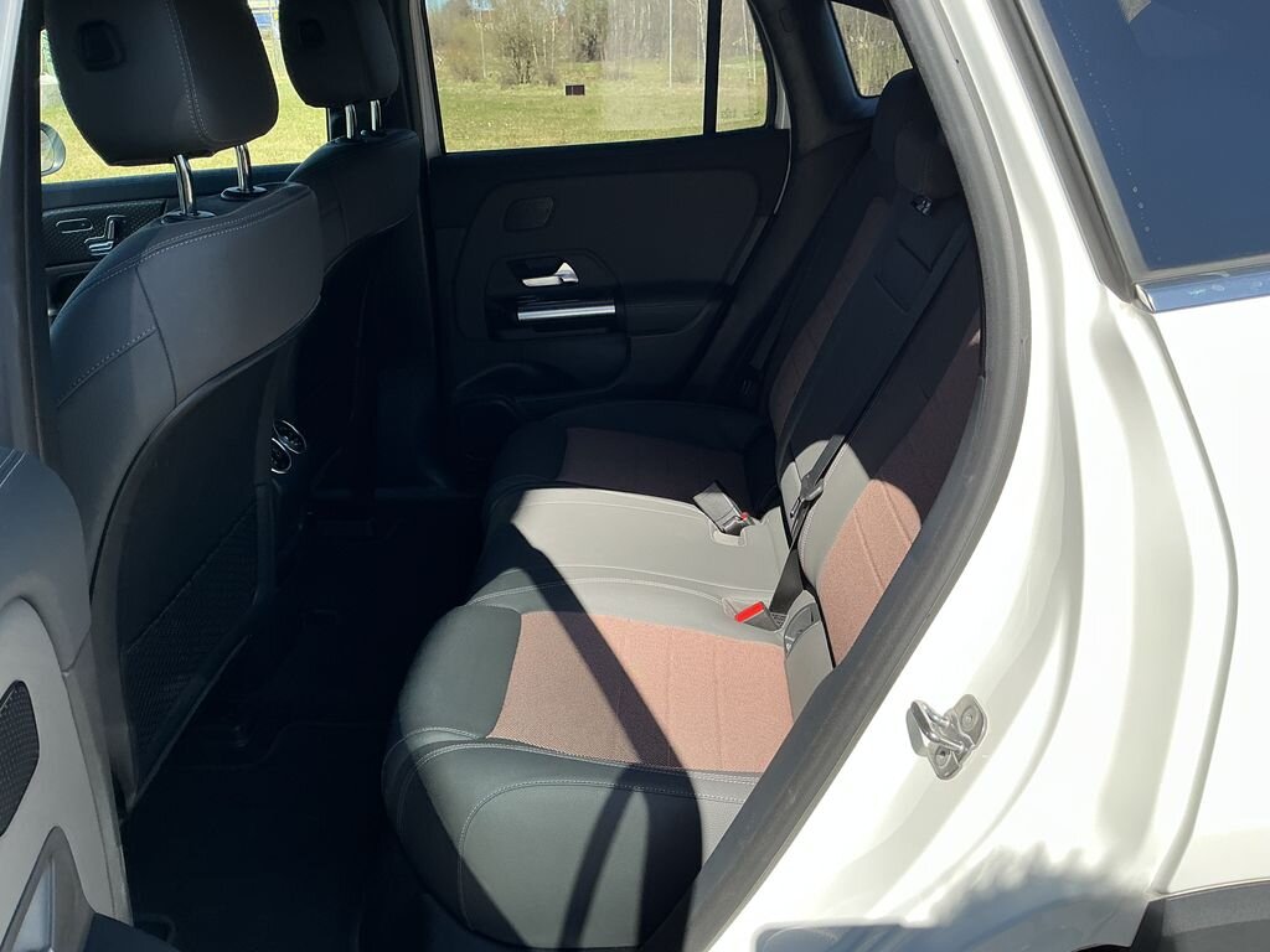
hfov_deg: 61.7
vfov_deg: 48.2
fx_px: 1064
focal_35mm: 29
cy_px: 476
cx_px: 635
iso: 25
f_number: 1.8
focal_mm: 3
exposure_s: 1/534
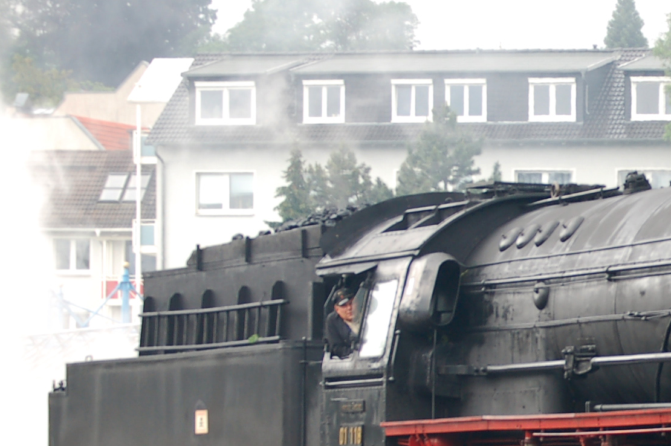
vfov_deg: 5.4
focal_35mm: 252
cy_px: 416
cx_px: 800
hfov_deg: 8.1
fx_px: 4693
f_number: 6.3
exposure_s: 1/80
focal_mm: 62
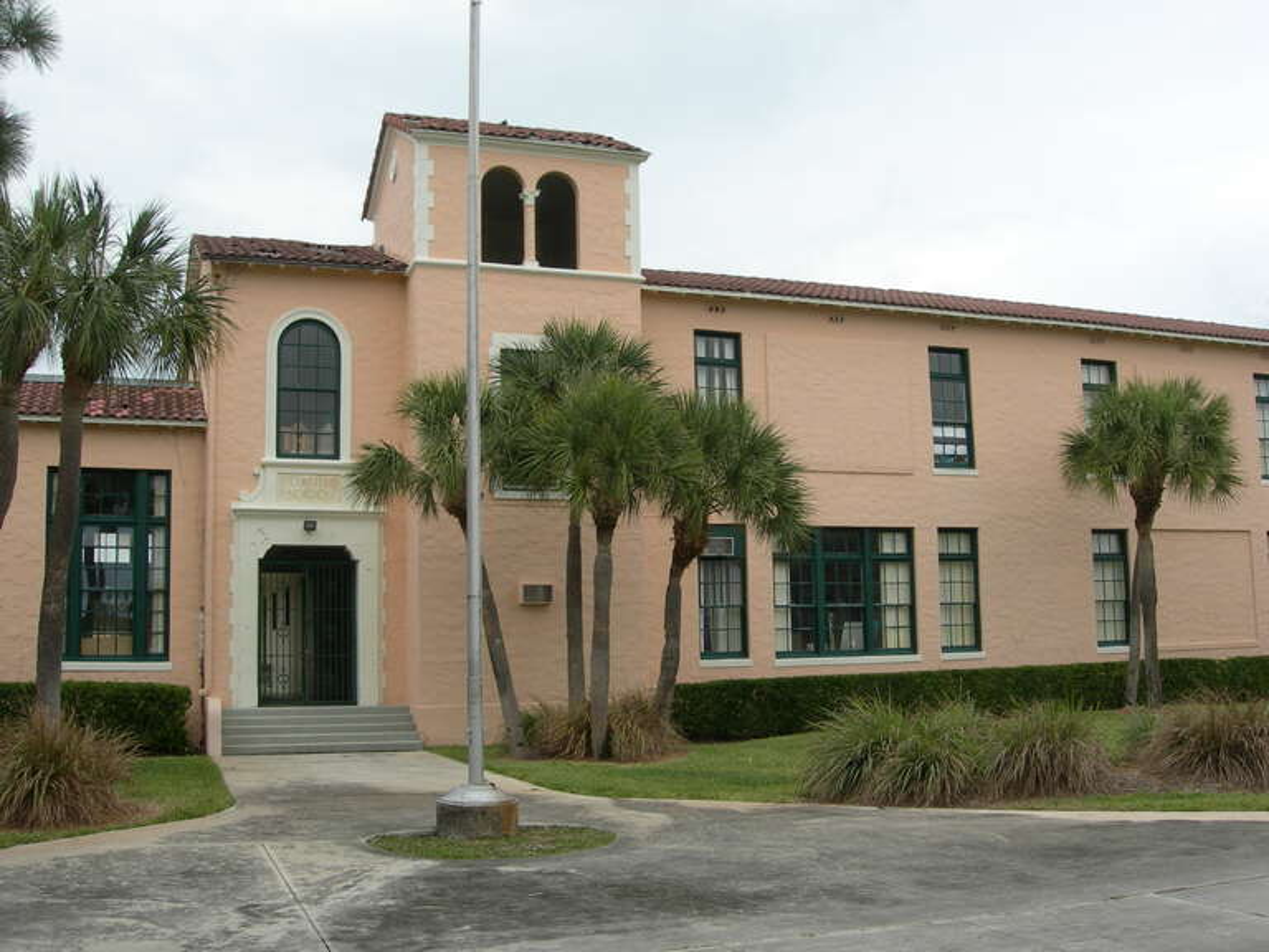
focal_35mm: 38
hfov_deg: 49.0
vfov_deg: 37.7
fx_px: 1393
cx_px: 634
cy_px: 476
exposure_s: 1/506
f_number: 4.8
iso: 50
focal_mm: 7.8
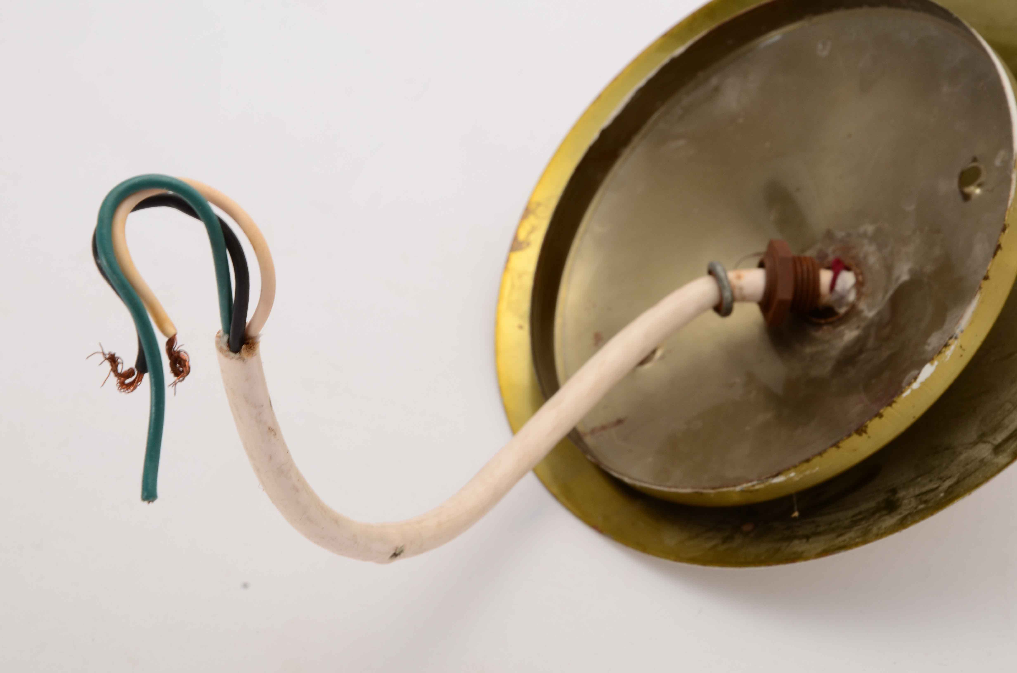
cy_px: 336
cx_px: 508
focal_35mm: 158
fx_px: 4440
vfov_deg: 8.7
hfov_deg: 13.1
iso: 200
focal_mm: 105
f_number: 16
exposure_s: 1/160
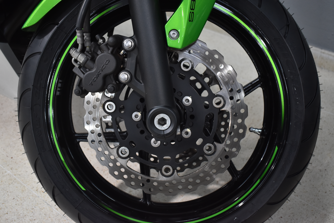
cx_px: 167
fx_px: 376
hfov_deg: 47.9
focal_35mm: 40
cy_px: 112
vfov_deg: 33.0
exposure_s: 1/50
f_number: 4
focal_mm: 27
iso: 800
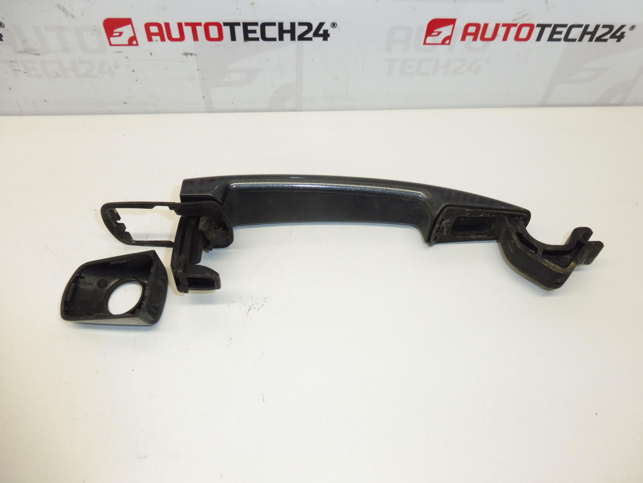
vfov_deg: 56.8
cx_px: 322
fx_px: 446
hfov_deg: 71.6
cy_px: 242
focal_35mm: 24
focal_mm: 4.3
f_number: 3.5
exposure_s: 1/125
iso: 200
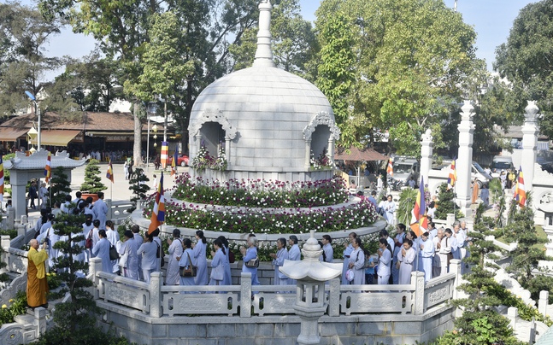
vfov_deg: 31.2
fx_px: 618
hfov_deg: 48.2
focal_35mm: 41
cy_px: 171
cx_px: 276
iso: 100
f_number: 10
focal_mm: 40
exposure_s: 1/100
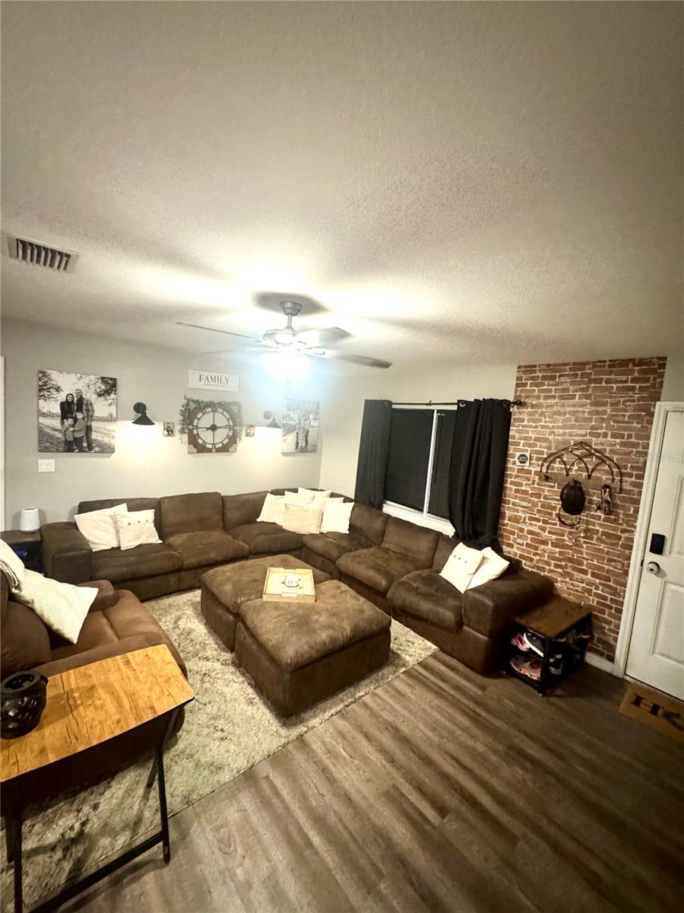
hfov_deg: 85.7
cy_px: 456
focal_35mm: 14
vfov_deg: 102.1
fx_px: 369
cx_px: 342
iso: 1000
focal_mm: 2.22
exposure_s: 1/40
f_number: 2.2
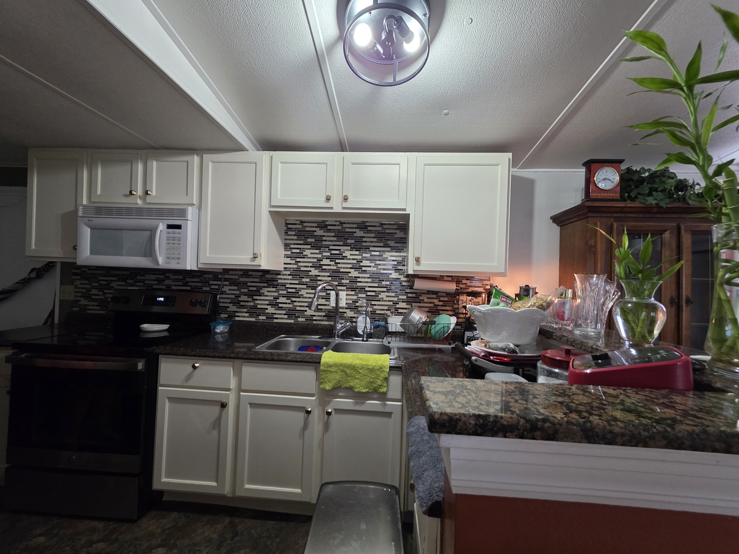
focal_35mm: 13
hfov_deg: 106.2
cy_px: 277
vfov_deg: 89.9
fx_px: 278
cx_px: 370
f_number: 1.9
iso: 400
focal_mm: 2.2
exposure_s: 1/60
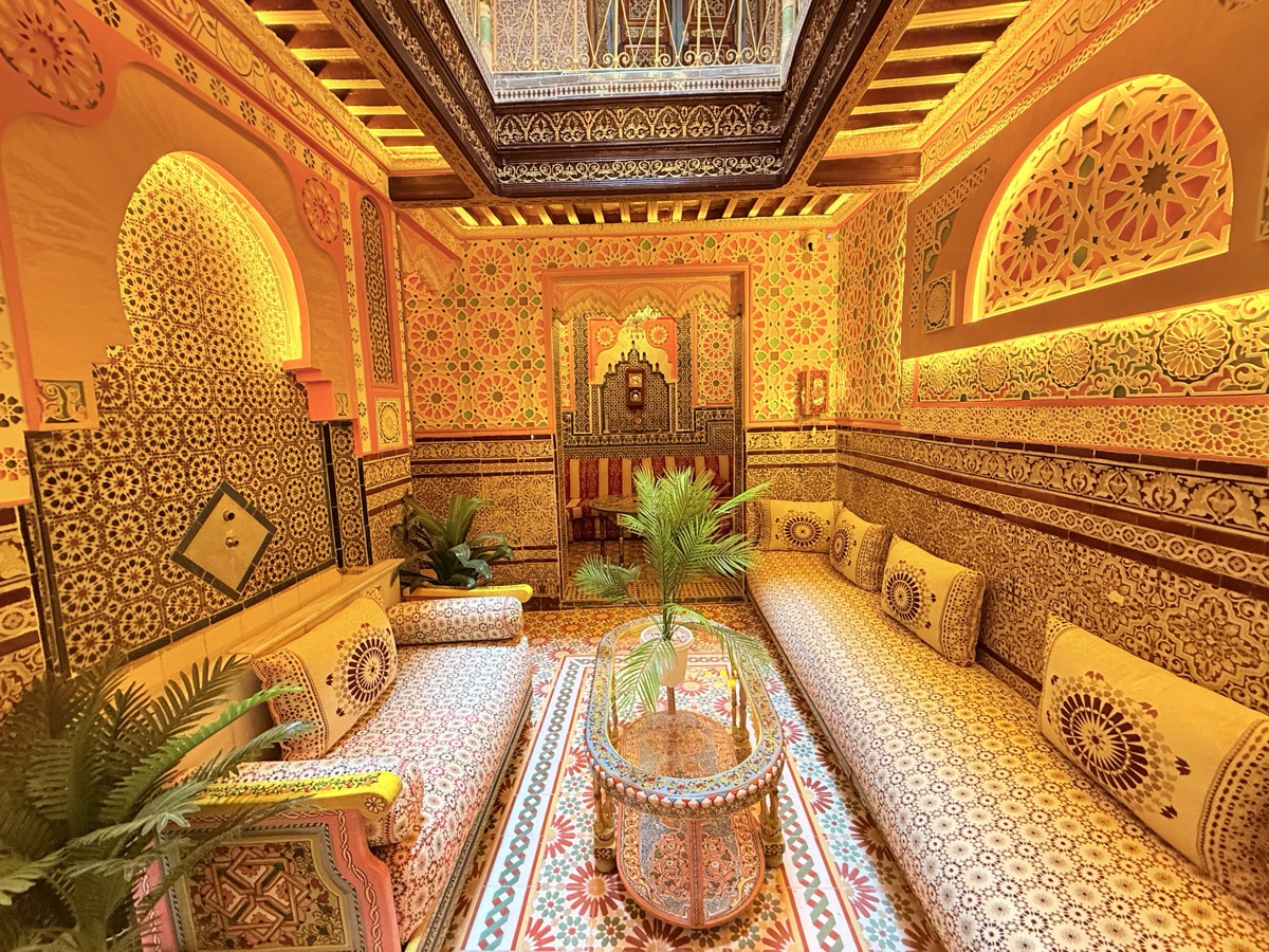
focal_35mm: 14
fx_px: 513
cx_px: 634
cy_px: 476
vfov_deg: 85.7
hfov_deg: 102.1
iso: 400
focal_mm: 2.22
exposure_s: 1/50
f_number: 2.2
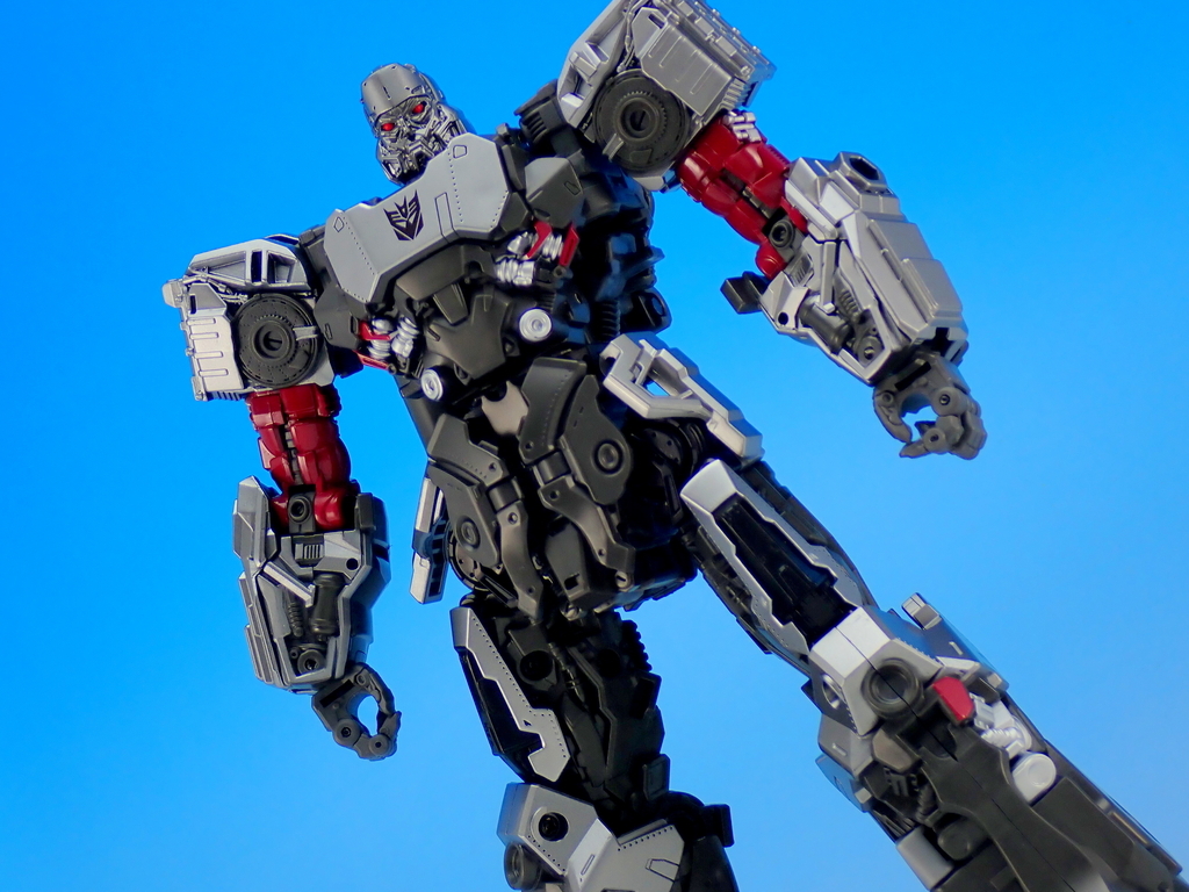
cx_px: 594
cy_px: 446
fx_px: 2645
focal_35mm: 77
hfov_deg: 25.3
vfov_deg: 19.1
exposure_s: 1/15
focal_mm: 13.65
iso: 100
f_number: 4.1
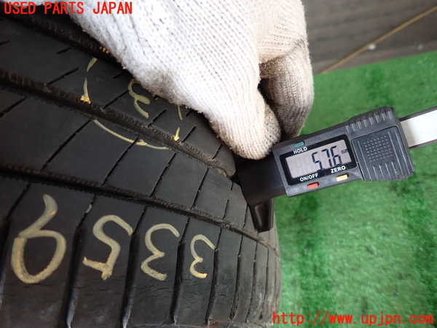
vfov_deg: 54.9
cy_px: 164
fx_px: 316
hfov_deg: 69.4
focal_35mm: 25
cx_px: 218
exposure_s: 1/60
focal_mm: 4.5
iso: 200
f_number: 2
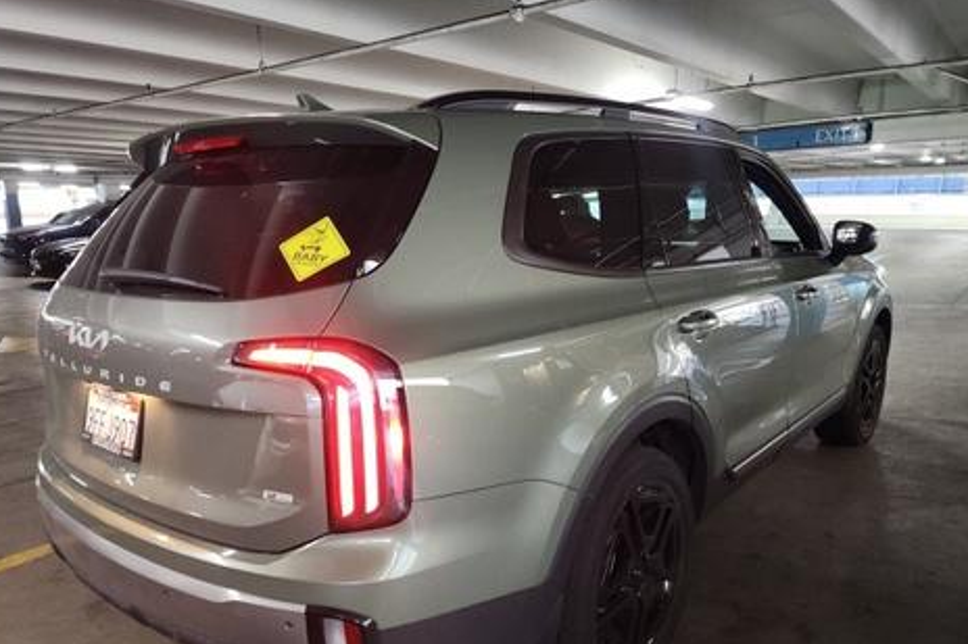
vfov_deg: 49.3
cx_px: 465
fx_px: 699
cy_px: 379
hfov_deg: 69.4
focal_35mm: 26
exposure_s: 1/15
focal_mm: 6.4
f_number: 1.8
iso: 948
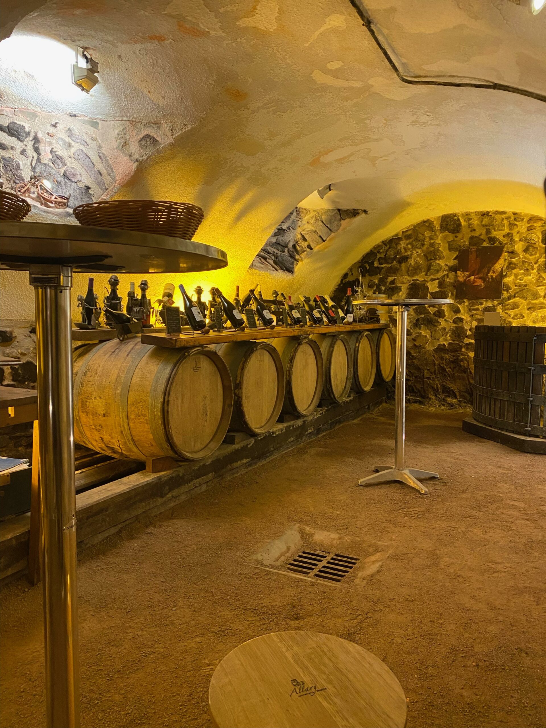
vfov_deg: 67.3
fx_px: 547
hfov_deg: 53.1
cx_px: 273
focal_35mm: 26
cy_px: 364
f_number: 1.8
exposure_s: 1/50
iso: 400
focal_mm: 4.25
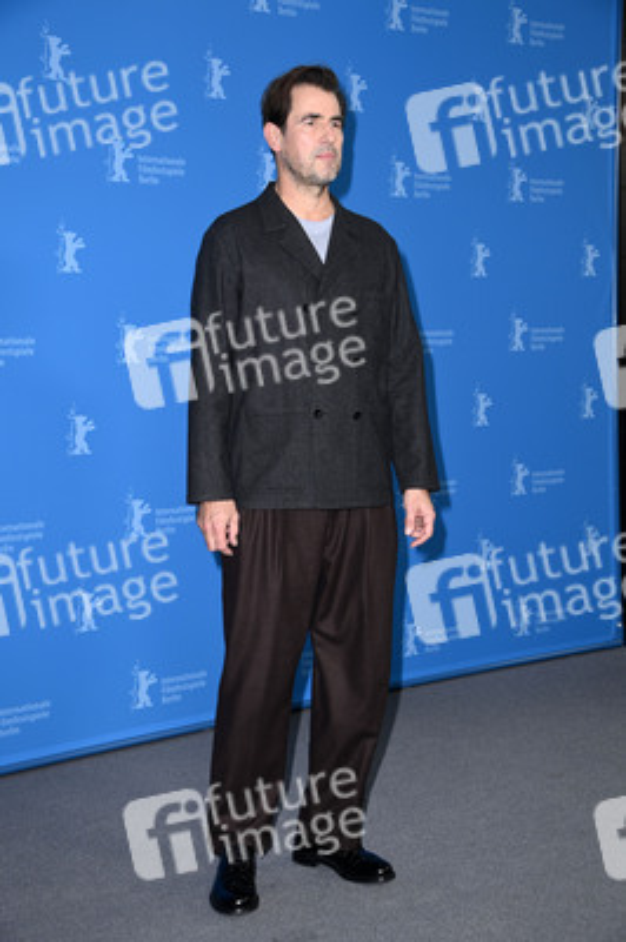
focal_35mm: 55
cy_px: 471
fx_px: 1437
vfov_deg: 36.3
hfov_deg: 24.6
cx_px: 313
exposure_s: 1/250
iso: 800
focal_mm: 55
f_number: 5.6
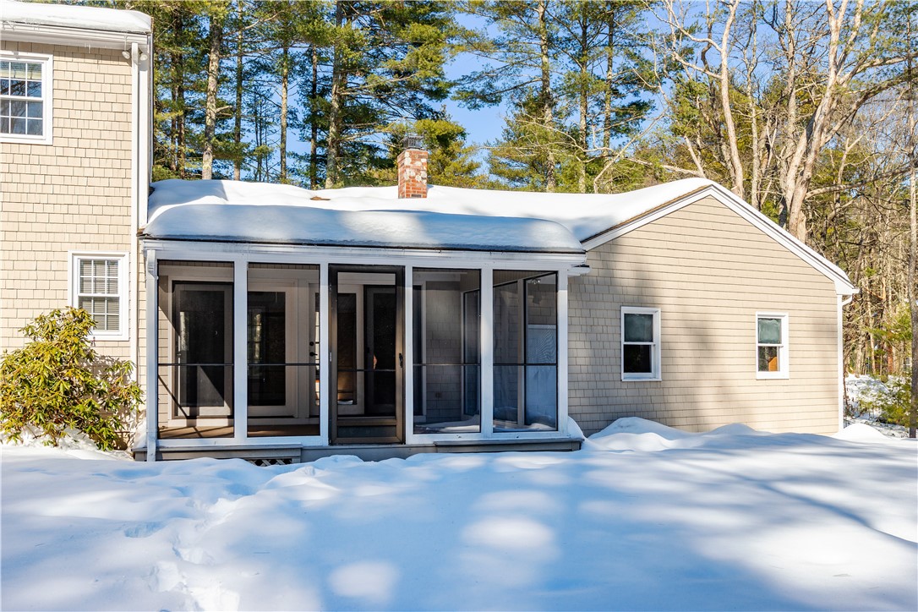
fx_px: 892
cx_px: 459
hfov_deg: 54.4
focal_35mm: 35
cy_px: 306
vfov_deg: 37.9
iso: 100
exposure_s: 1/160
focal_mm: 35
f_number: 9
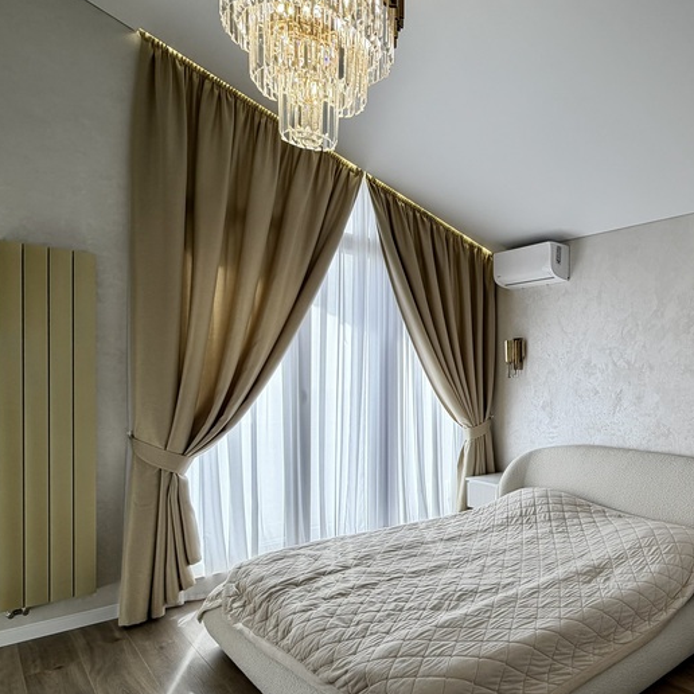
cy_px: 393
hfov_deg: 57.5
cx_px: 601
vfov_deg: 64.8
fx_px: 544
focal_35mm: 24
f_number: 2.2
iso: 20
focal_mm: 2.22
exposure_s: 1/100
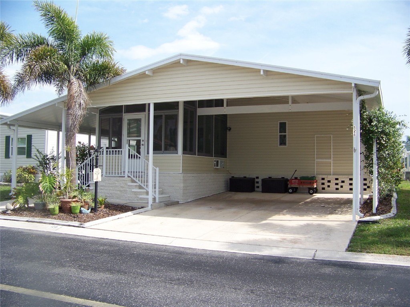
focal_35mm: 36
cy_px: 154
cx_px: 205
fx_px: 426
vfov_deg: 39.7
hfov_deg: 51.4
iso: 64
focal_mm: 5.85
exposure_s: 1/640
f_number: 2.8
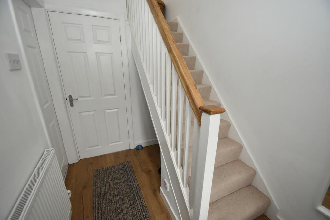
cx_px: 165
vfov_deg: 77.3
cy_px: 110
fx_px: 138
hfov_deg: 100.4
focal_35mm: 15
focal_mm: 10
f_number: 3.5
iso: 1600
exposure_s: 1/60
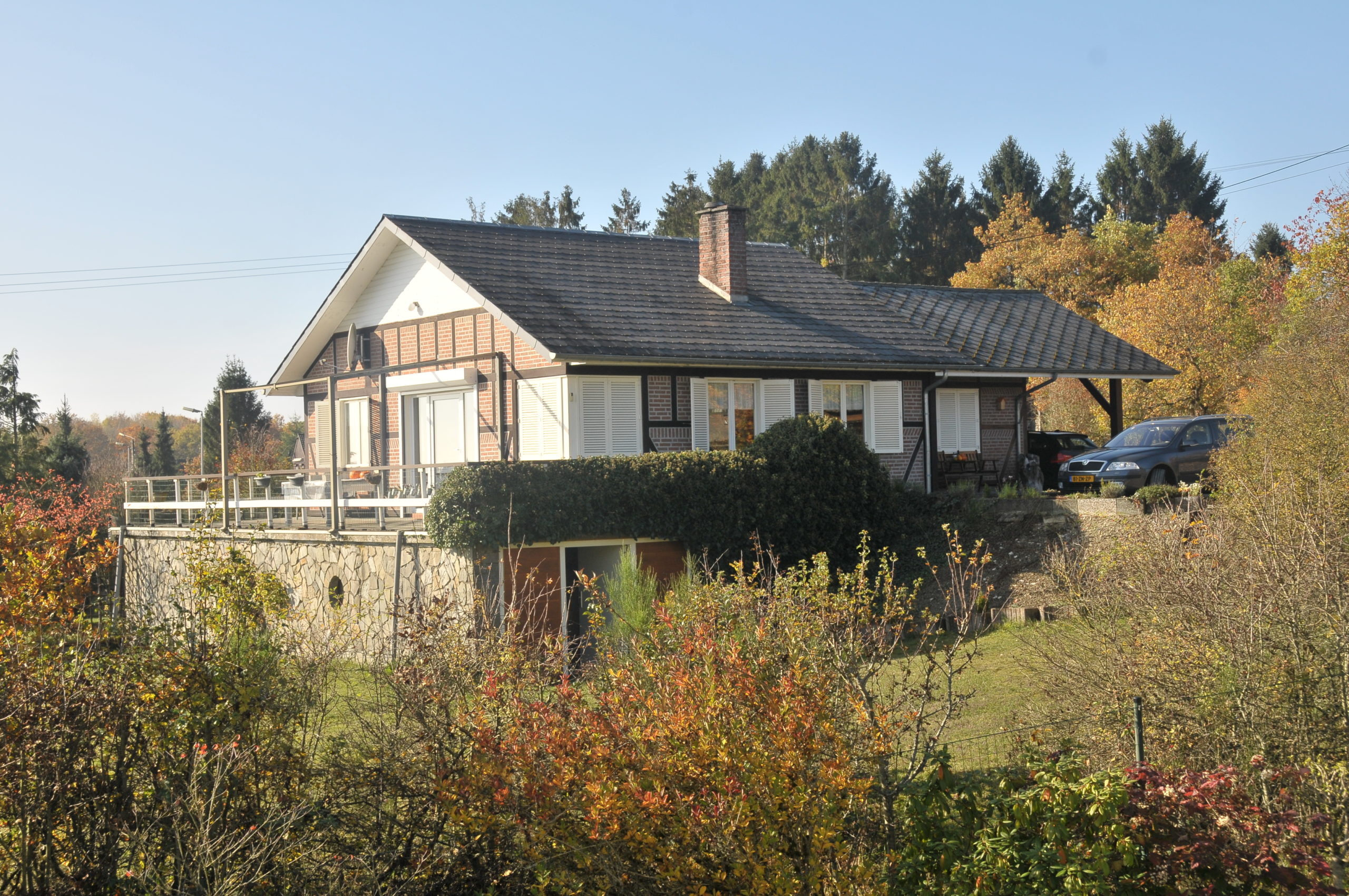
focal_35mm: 48
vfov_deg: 28.0
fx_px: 1796
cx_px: 674
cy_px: 448
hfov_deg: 41.2
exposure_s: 1/320
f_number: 9
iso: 200
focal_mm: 32
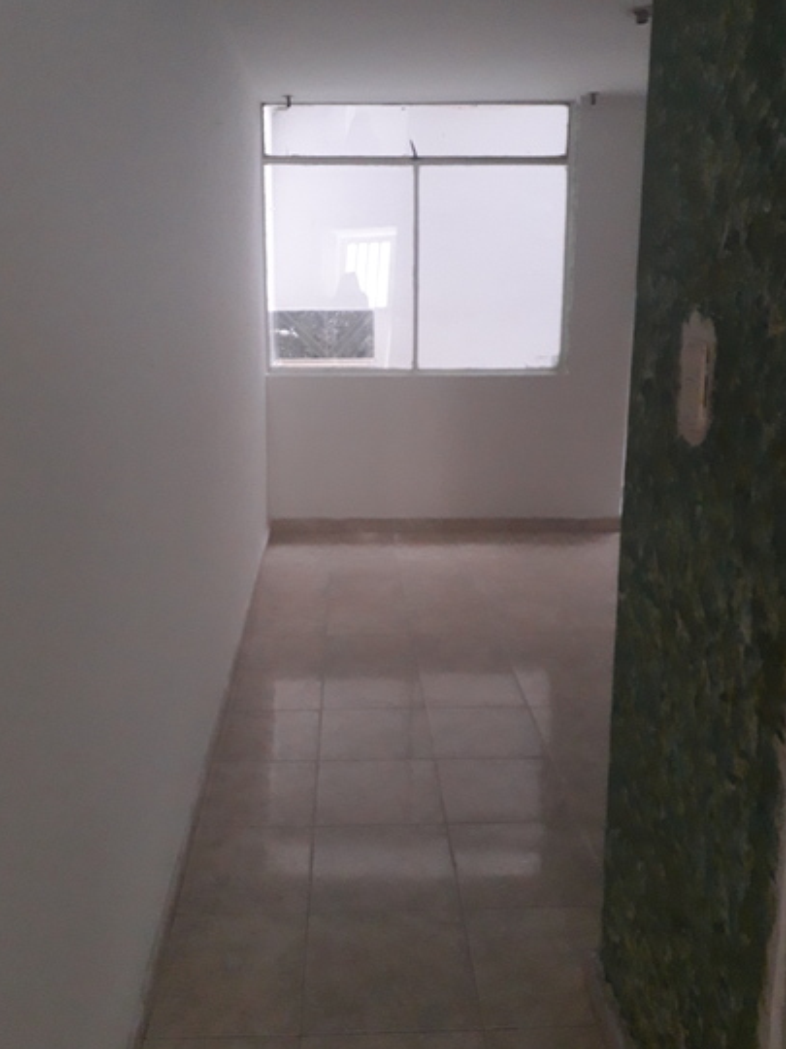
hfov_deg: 46.8
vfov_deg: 59.9
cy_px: 490
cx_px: 388
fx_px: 908
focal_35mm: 30
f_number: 1.9
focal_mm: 3.6
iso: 400
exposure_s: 1/24
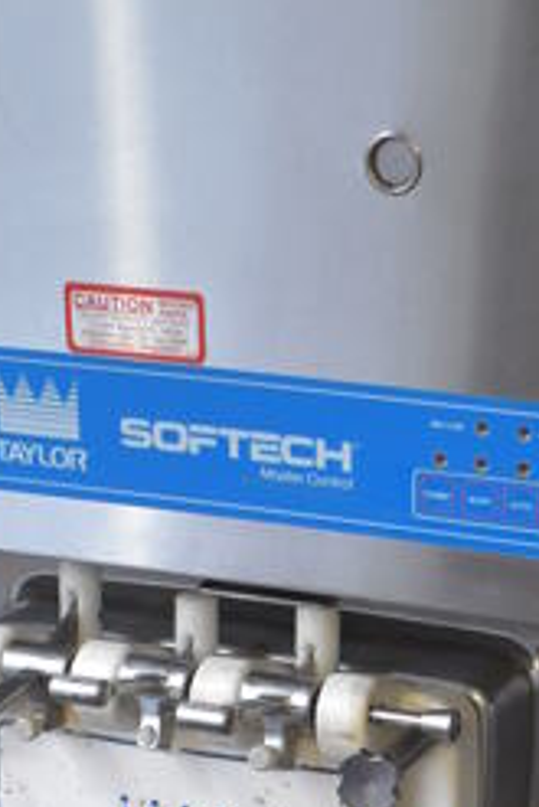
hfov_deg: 13.7
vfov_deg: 19.2
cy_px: 985
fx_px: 2243
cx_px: 399
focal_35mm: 100
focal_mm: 18
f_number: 3.5
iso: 1800
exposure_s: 1/125
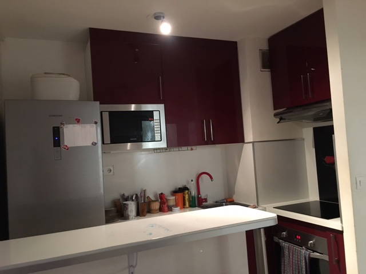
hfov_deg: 61.7
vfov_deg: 48.2
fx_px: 307
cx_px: 183
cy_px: 137
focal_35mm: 29
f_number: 2.2
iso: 250
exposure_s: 1/15
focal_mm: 4.15
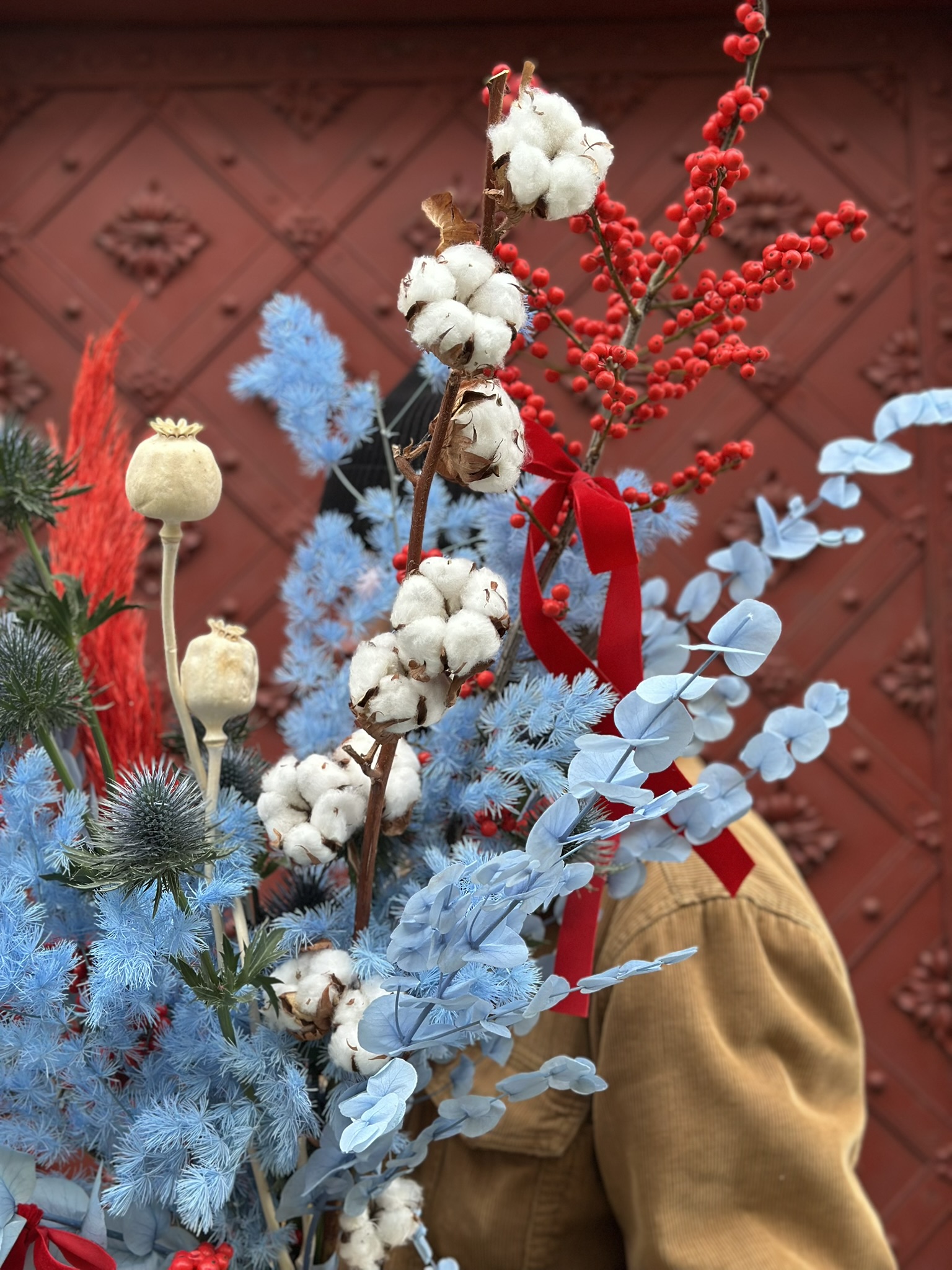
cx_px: 476
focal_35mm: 48
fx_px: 1760
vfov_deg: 39.7
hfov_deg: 30.3
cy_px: 635
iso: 125
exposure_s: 1/91
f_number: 1.78
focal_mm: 6.86
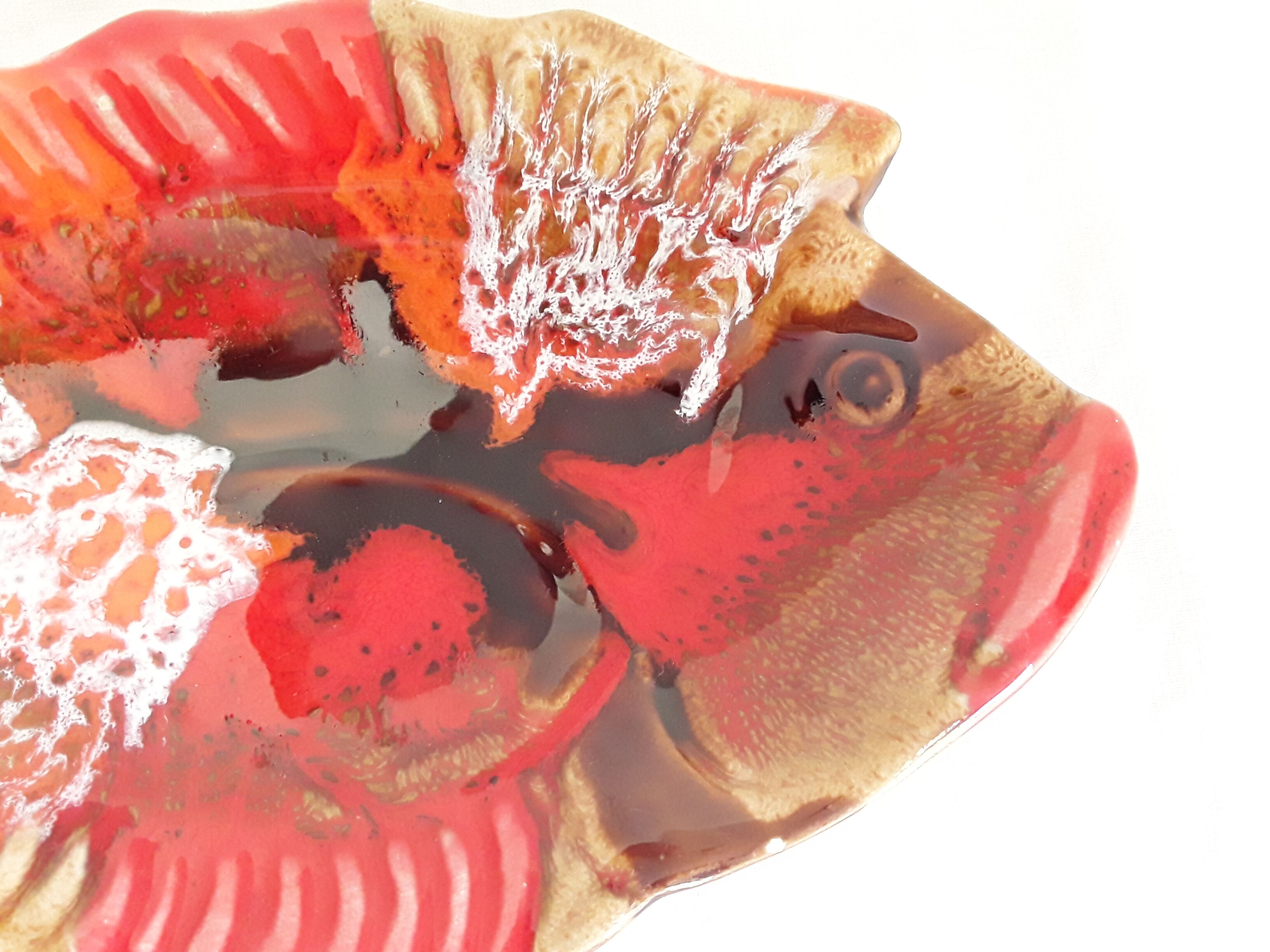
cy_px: 476
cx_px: 635
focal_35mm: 27
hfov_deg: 65.3
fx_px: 991
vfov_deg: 51.4
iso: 400
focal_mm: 2.91
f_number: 1.9
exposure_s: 1/103
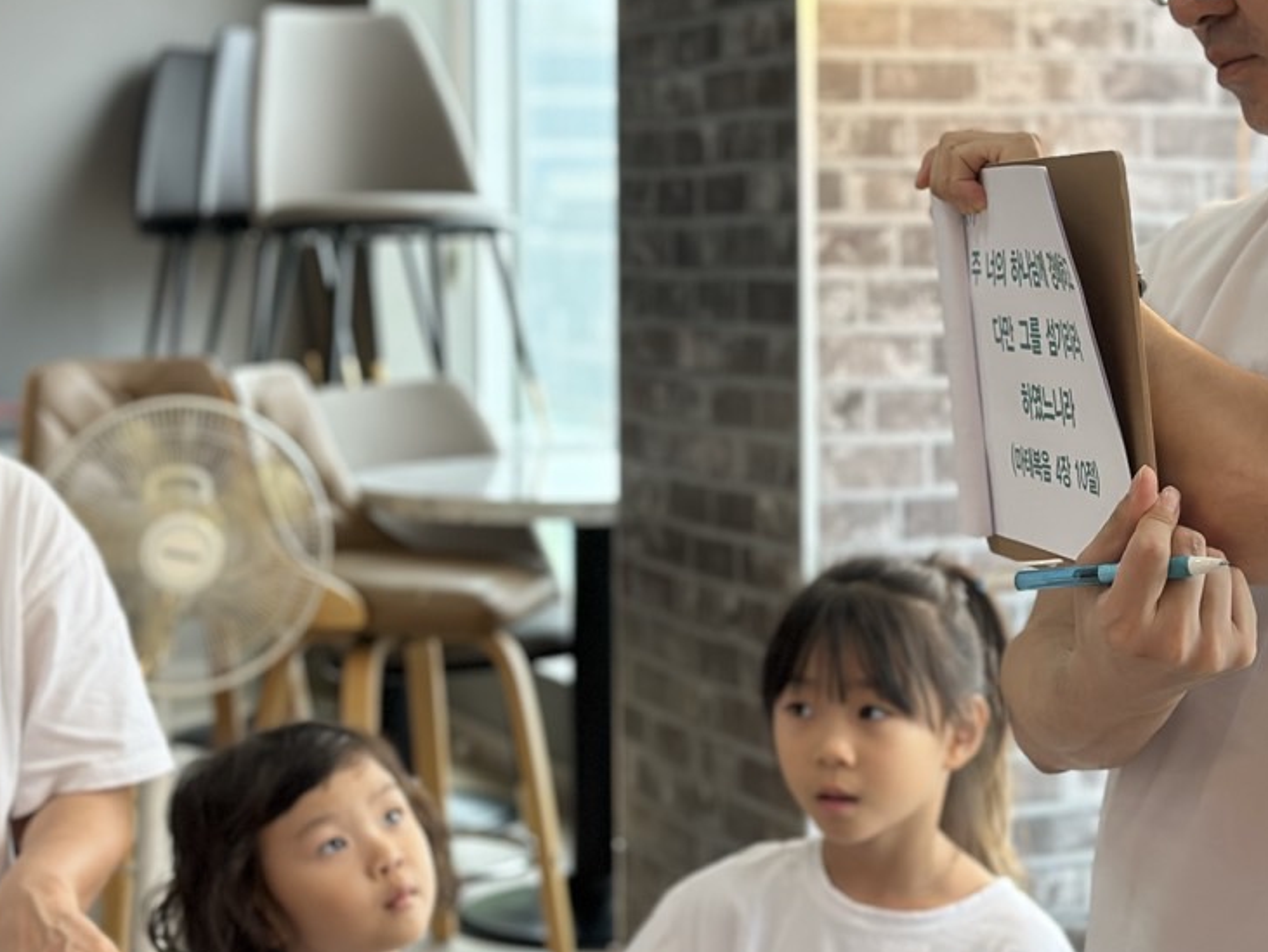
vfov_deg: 17.6
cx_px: 612
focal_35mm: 84
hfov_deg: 23.3
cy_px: 338
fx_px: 3078
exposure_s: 1/120
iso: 200
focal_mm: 6.86
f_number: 1.78
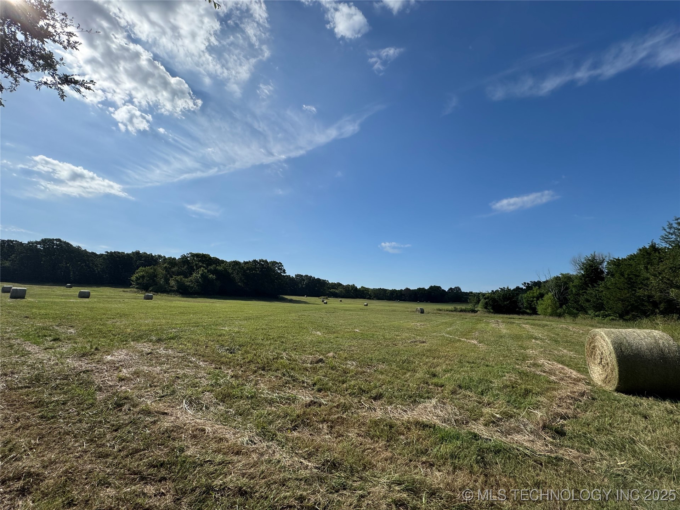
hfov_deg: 102.1
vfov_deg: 85.7
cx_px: 340
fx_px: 275
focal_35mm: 14
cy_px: 255
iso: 50
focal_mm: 2.22
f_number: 2.2
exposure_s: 1/3906
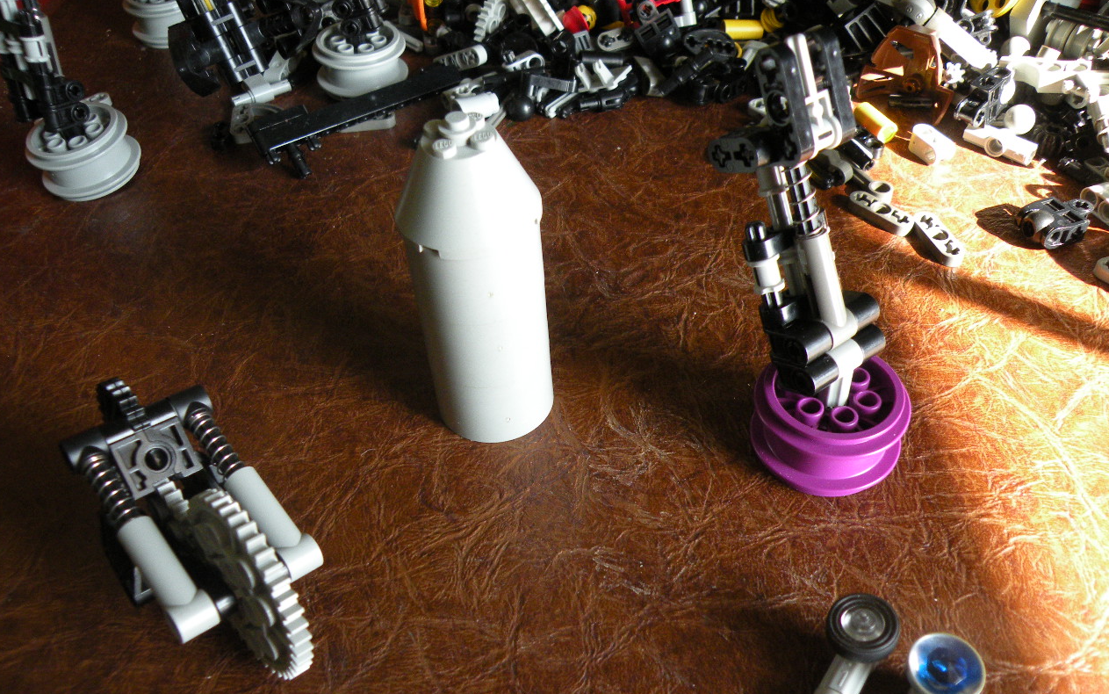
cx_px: 551
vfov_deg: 43.1
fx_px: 877
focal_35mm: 29
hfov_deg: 64.6
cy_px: 382
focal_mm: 4.7
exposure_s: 1/60
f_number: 2.8
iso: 221
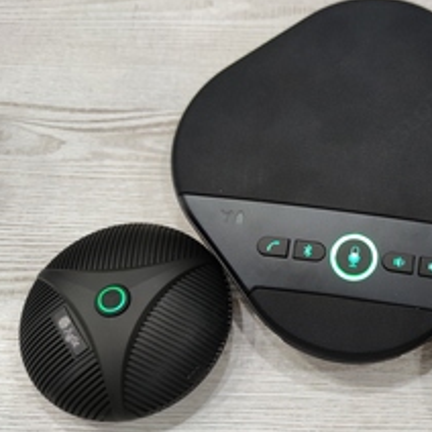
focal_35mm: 40
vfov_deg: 41.8
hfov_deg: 39.8
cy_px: 232
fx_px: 565
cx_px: 361
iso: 255
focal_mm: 6.72
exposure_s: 1/50
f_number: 1.69
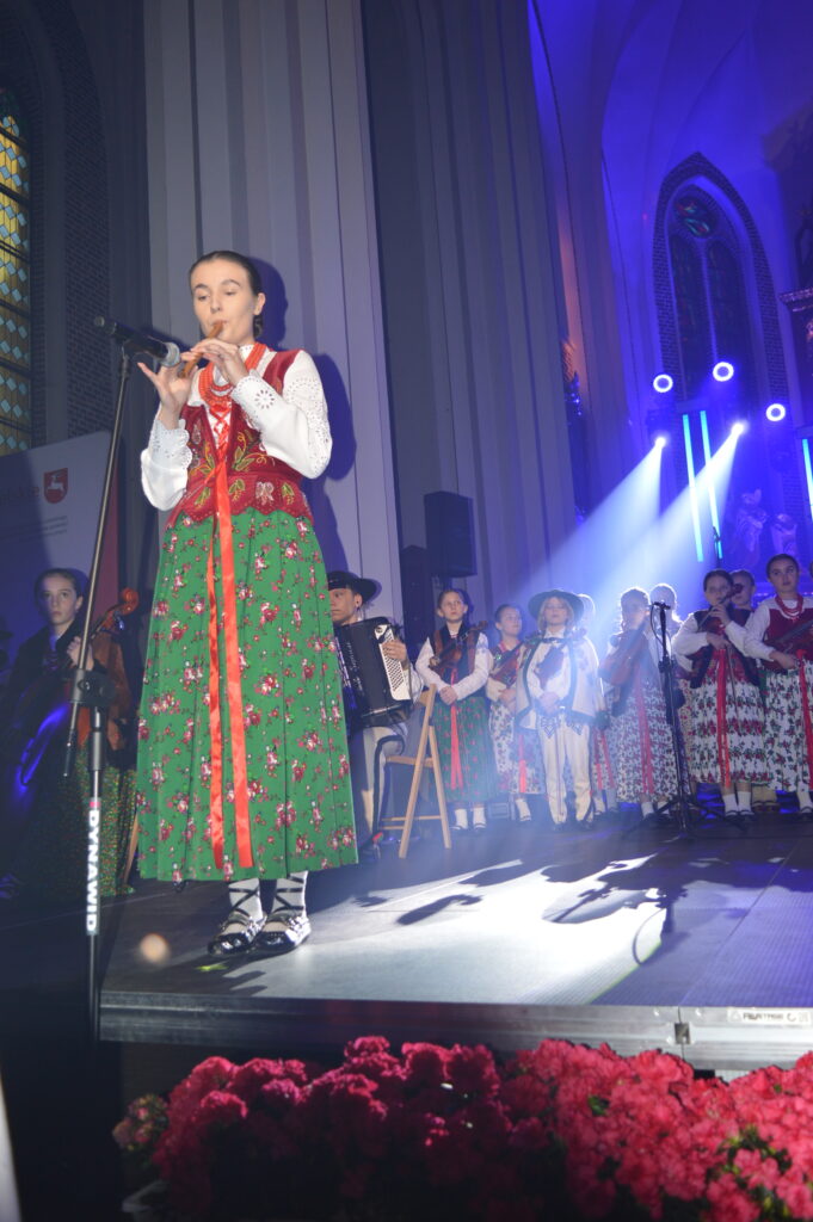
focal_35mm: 30
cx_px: 406
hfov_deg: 43.5
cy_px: 611
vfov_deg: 62.0
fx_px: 1018
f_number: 4
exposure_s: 1/125
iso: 250
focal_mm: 20
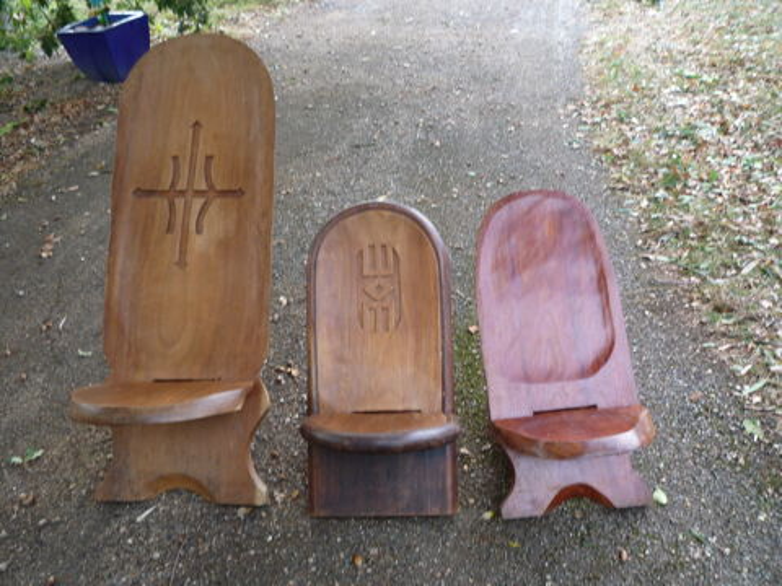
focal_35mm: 30
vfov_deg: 46.8
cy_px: 293
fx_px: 678
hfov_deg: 60.0
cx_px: 391
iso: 125
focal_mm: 5.2
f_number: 3.3
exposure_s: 1/30
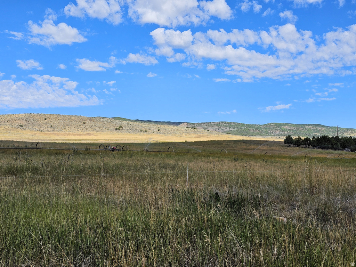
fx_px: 237
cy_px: 134
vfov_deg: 58.9
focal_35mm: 23
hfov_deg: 73.9
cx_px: 178
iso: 10
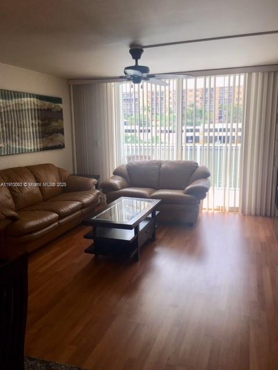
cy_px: 185
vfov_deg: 61.7
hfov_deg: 48.2
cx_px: 139
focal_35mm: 29
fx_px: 311
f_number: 2.2
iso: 25
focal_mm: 4.15
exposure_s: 1/120
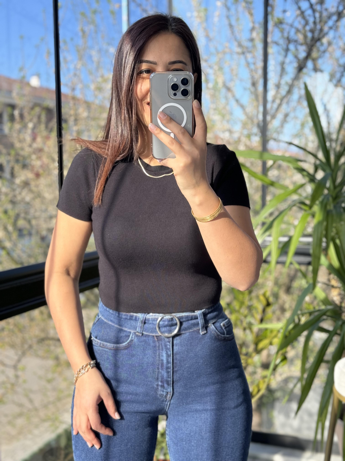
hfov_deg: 30.3
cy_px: 230
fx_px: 638
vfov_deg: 39.7
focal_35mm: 48
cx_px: 172
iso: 64
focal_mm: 6.86
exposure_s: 1/334
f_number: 1.78
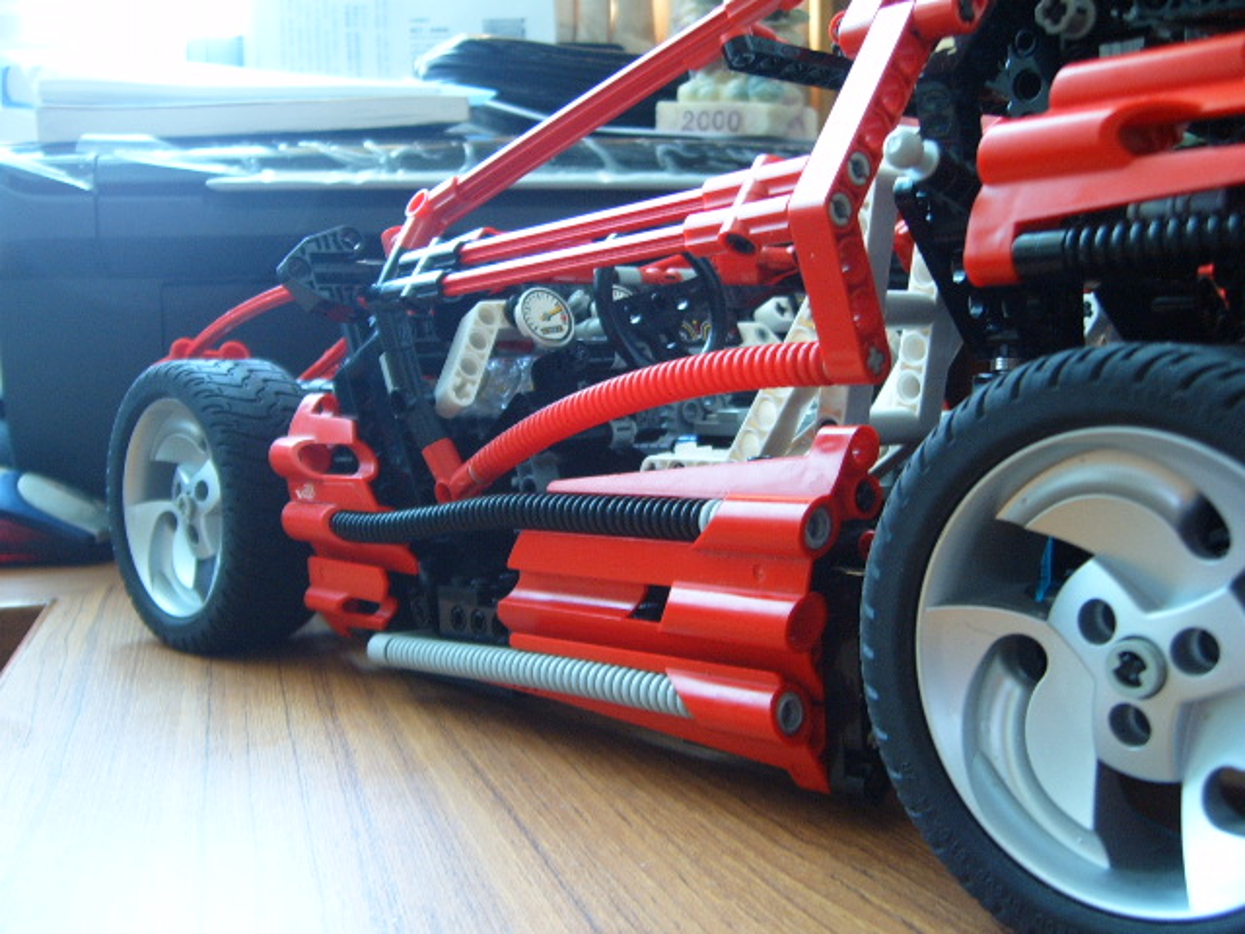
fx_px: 1331
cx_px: 622
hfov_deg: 50.1
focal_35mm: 37
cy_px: 467
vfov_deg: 38.7
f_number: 2.9
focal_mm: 6.2
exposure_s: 1/8
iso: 141
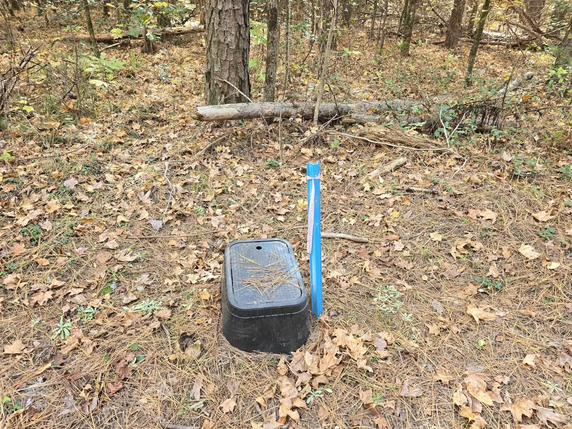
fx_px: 380
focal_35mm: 23
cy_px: 214
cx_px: 286
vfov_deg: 58.9
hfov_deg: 73.9
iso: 80
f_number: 1.7
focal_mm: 6.3
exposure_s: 1/180
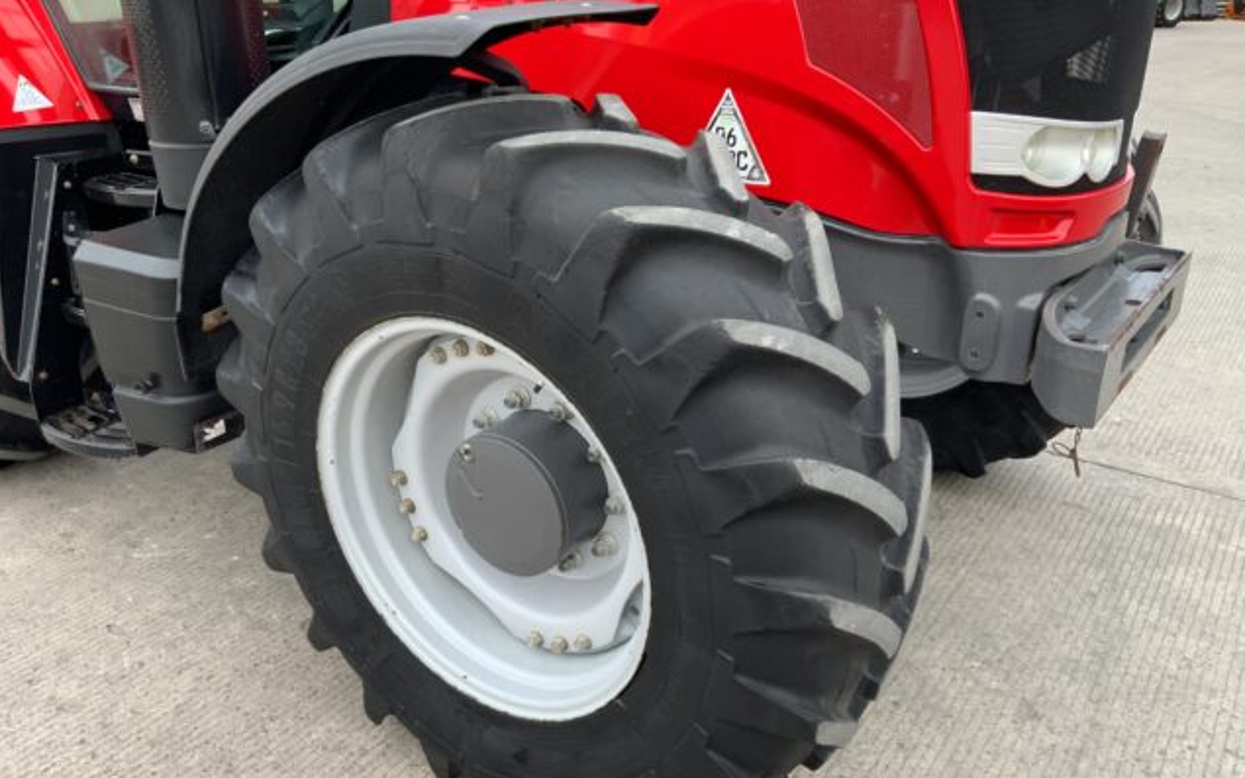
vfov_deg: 40.5
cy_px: 435
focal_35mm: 31
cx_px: 623
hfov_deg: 61.2
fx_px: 1052
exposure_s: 1/180
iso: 16
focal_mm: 3
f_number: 1.8
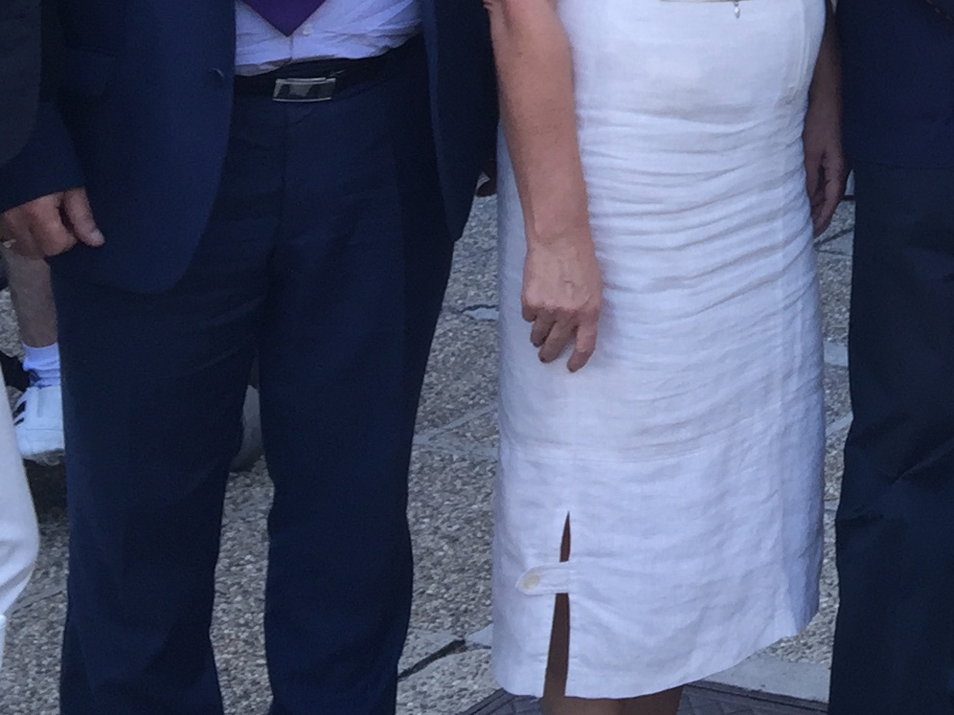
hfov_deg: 18.8
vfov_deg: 14.3
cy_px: -422
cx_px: 1311
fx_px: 2618
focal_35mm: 95
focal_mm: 4.15
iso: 32
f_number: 2.2
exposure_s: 1/100
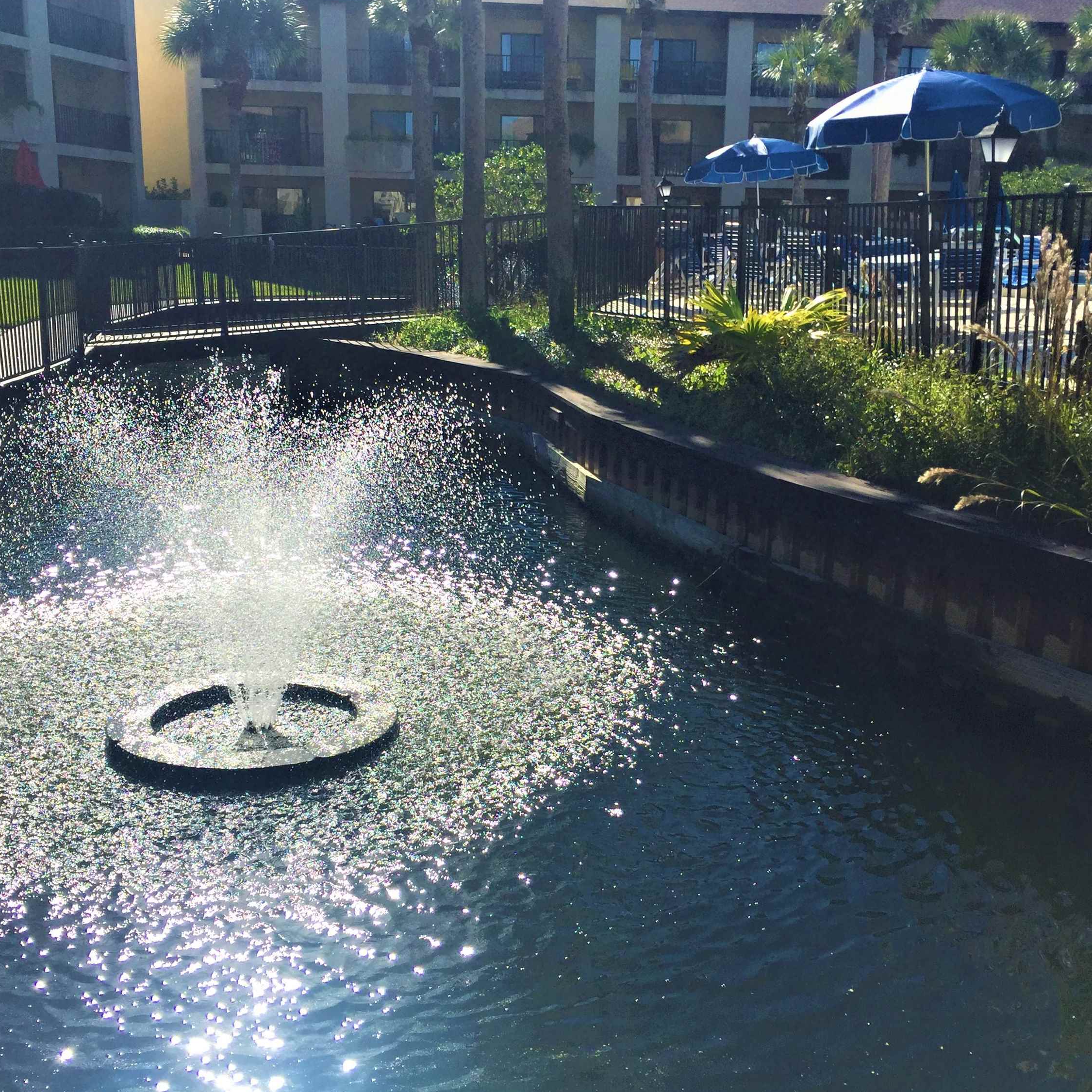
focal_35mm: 35
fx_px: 1249
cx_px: 579
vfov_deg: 47.2
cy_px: 538
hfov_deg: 47.2
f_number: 2.2
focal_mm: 4.15
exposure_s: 1/2825
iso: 32
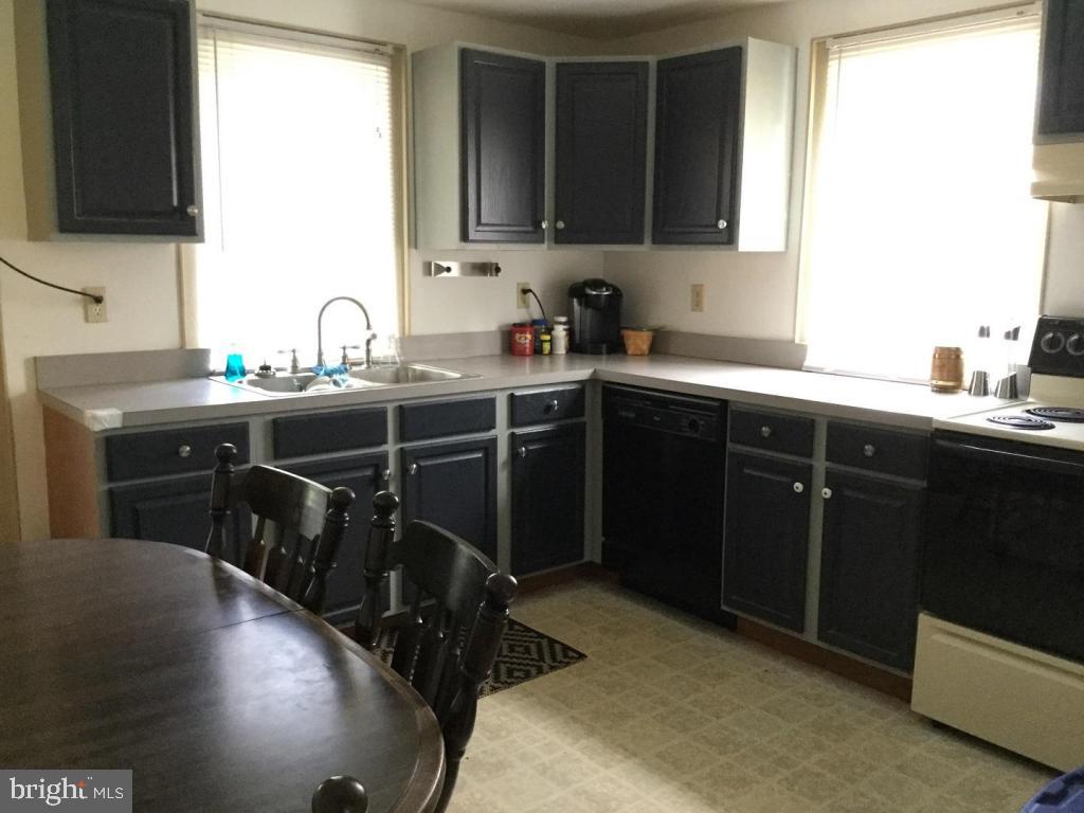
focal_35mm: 31
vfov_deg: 45.4
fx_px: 971
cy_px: 406
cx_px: 542
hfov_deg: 58.4
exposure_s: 1/17
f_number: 2.4
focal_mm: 3.3
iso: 200
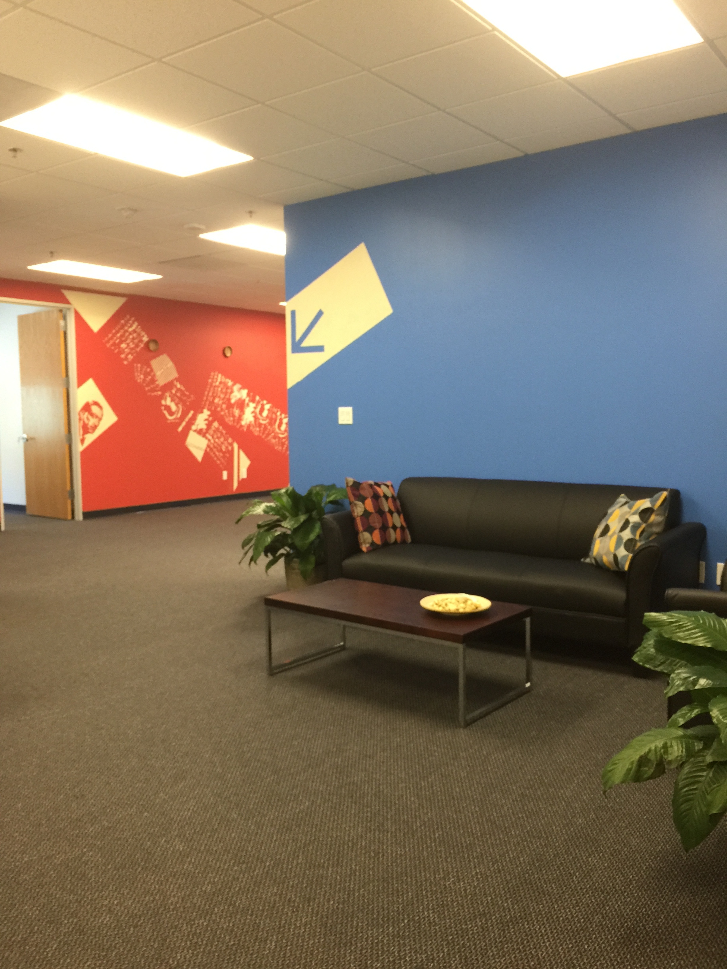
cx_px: 364
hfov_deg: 48.2
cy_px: 484
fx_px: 812
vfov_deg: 61.7
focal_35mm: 29
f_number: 2.2
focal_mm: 4.15
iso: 100
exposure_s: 1/15
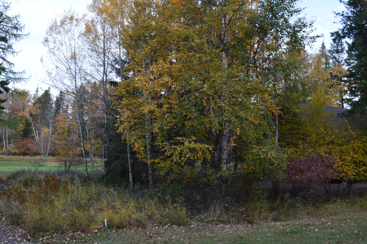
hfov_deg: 58.7
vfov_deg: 41.0
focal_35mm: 32
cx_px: 190
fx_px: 326
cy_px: 120
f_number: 9
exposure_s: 1/80
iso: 400
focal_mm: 18
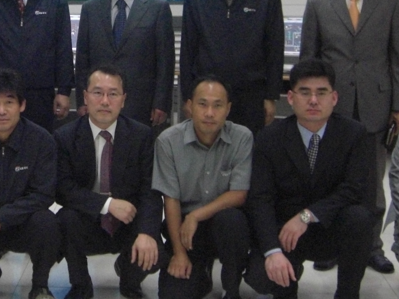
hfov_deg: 21.2
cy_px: 14
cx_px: 55
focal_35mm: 91
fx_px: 1049
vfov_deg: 16.0
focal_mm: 7.9
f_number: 2.8
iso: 800
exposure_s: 1/100
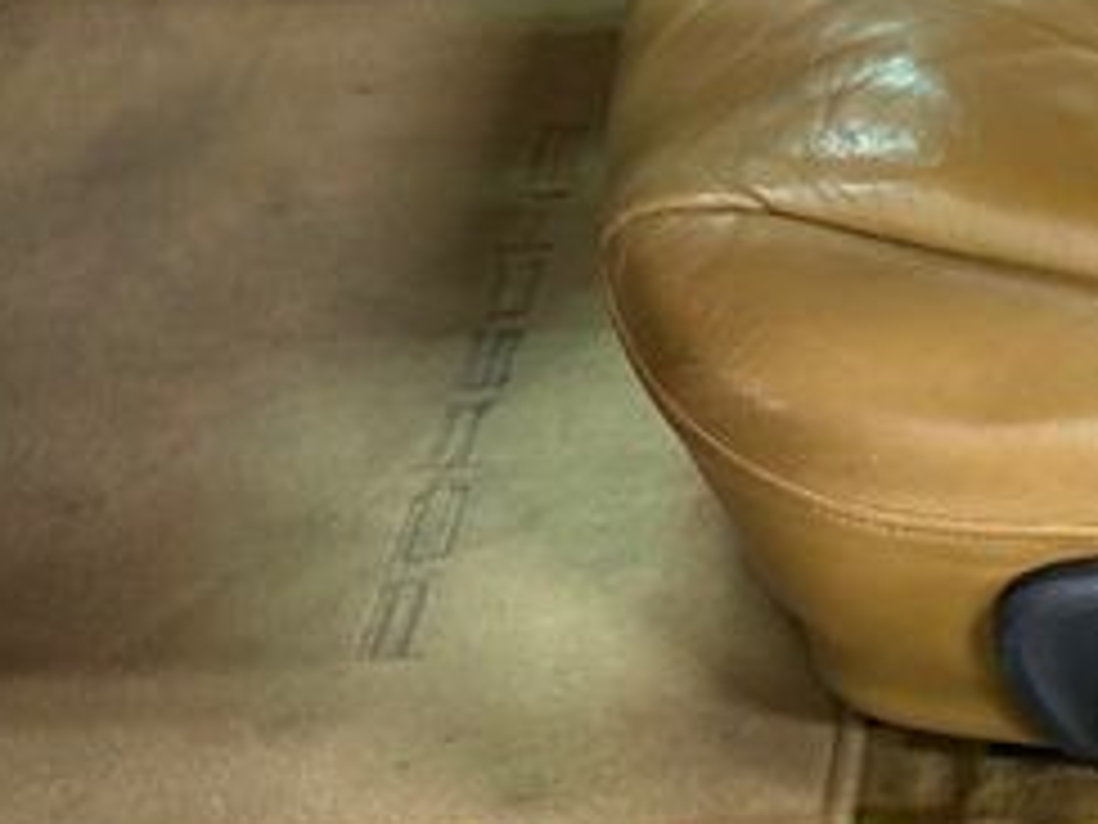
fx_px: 1998
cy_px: 383
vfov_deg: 23.3
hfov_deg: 28.1
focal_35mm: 63
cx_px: 1202
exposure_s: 1/30
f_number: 1.78
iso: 800
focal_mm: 6.86
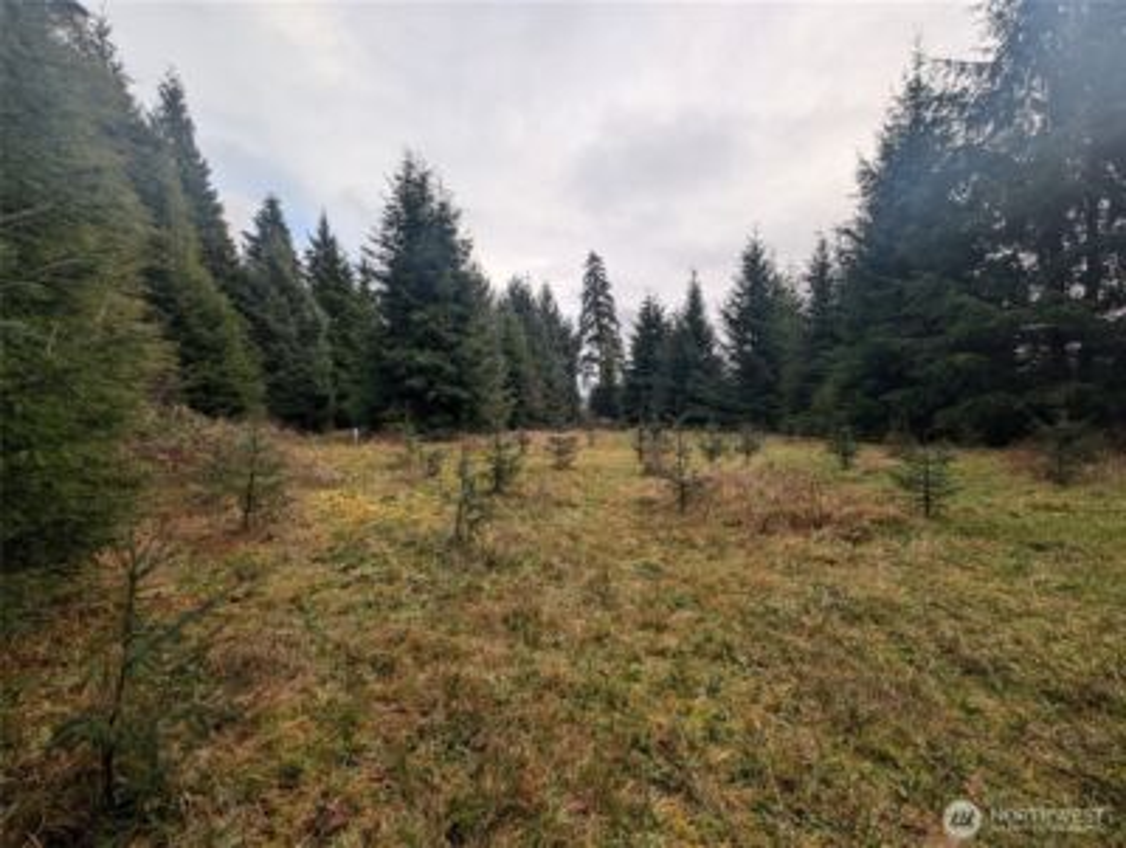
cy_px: 424
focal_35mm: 12
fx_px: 391
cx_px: 563
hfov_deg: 110.5
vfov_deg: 94.6
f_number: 1.95
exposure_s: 1/560
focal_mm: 2.23
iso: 40
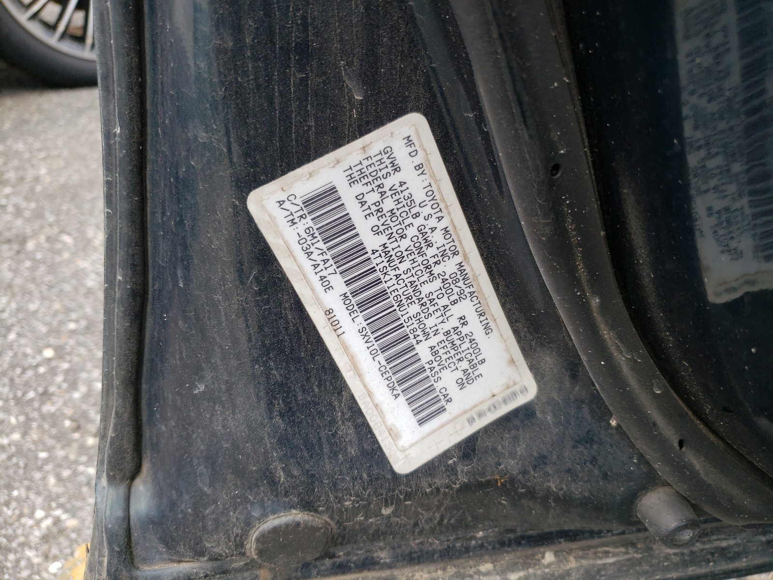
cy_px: 290
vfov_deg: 53.1
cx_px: 386
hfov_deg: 67.3
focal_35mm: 26
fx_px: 581
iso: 50
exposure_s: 1/294
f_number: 1.5
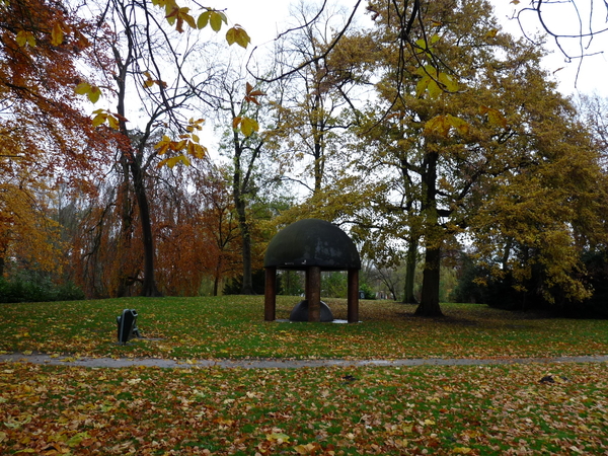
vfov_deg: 46.8
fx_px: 527
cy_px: 228
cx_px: 304
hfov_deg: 60.0
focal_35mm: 30
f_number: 2.8
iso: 100
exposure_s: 1/80
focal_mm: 4.8
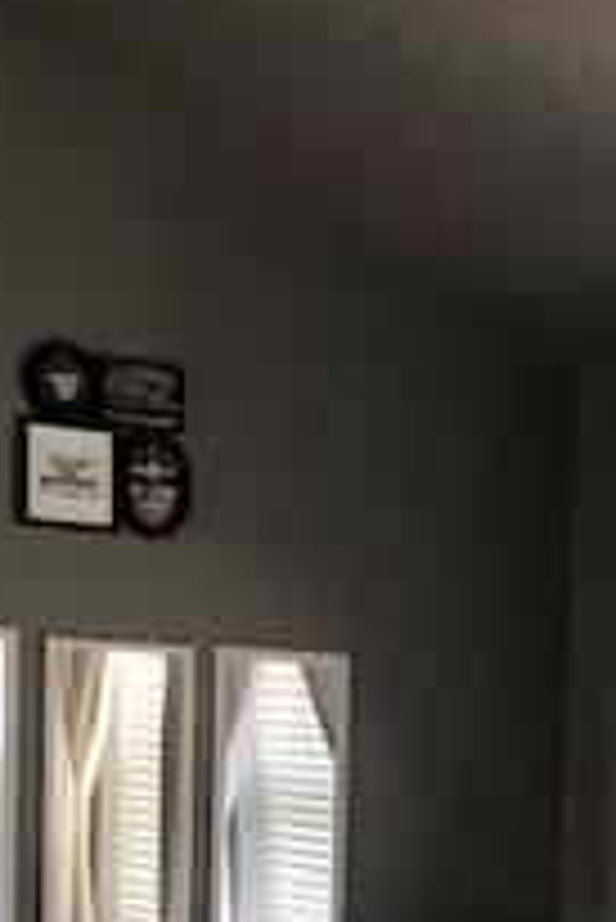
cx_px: 760
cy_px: 1048
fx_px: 2332
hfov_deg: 14.5
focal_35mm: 91
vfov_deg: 21.1
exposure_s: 1/17
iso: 40
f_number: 1.8
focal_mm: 3.99
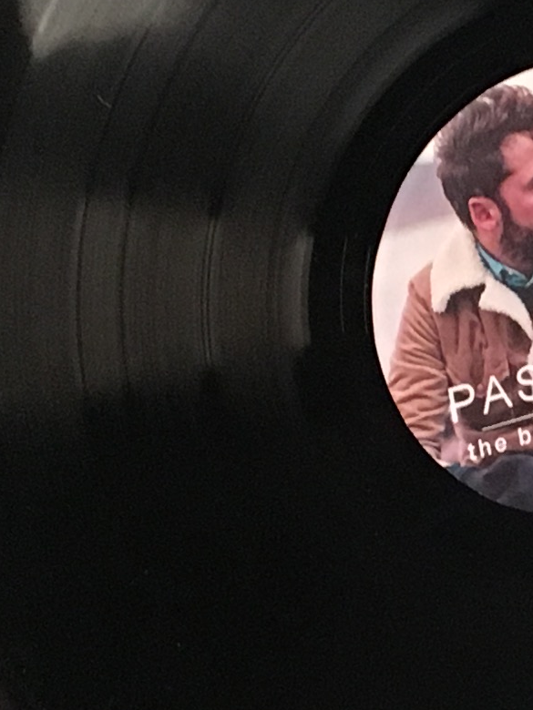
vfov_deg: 13.1
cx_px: 929
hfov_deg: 9.5
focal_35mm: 150
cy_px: 538
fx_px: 3080
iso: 200
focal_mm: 4.15
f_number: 2.2
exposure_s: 1/17
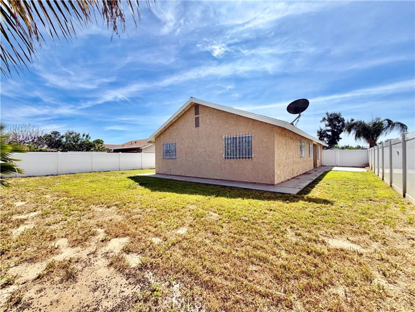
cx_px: 208
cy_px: 156
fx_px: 168
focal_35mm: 14
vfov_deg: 85.7
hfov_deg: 102.1
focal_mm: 2.22
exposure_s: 1/1211
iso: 20
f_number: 2.2
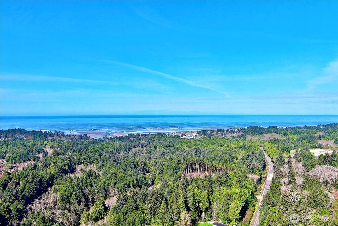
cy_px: 113
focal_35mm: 29
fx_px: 272
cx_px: 169
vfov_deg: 45.0
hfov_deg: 63.7
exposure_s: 1/2283
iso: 100
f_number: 2.8
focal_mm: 10.57
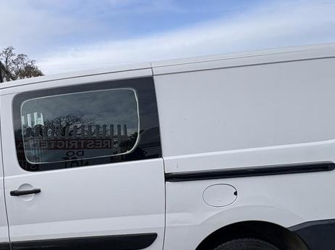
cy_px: 161
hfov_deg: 61.5
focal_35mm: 27
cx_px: 82
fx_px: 261
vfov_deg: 50.6
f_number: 2.2
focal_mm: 2.22
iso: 40
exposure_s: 1/944
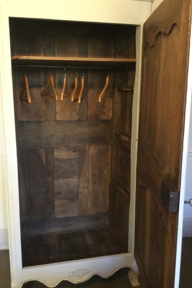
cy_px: 144
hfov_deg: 39.9
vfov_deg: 57.2
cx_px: 87
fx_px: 264
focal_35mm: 33
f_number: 2.4
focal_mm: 3.3
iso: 320
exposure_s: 1/17
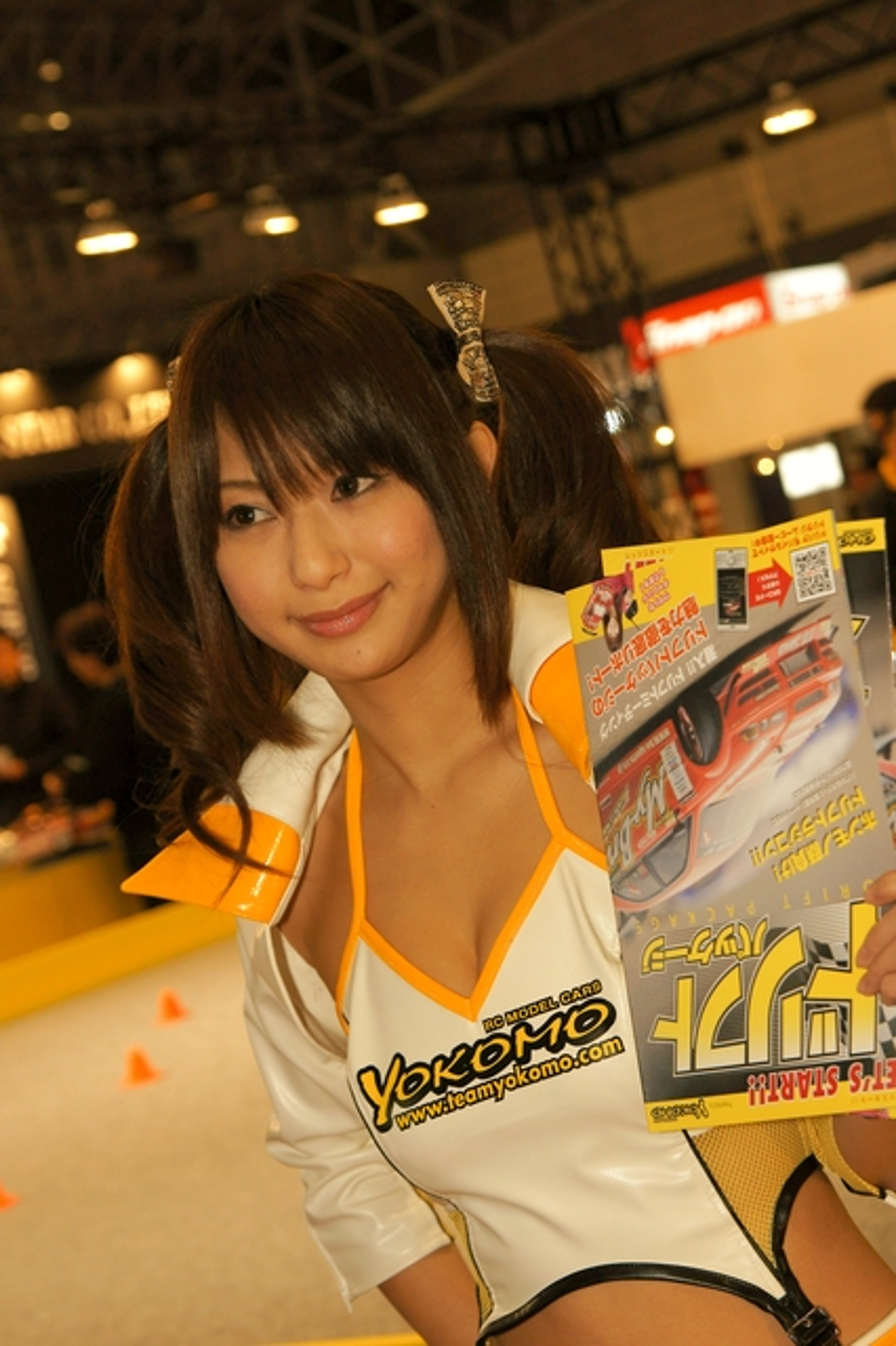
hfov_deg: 16.5
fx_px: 3083
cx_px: 448
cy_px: 673
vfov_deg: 24.6
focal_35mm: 82
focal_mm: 55
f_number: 5.6
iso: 200
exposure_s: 1/80
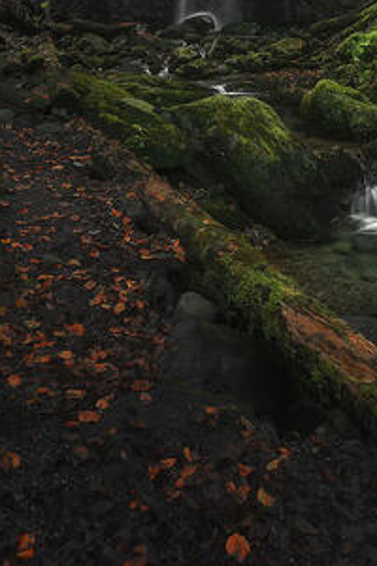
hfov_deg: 39.5
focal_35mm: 32
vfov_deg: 52.8
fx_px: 503
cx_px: 300
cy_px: 75
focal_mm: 16
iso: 200
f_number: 8
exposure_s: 1/2
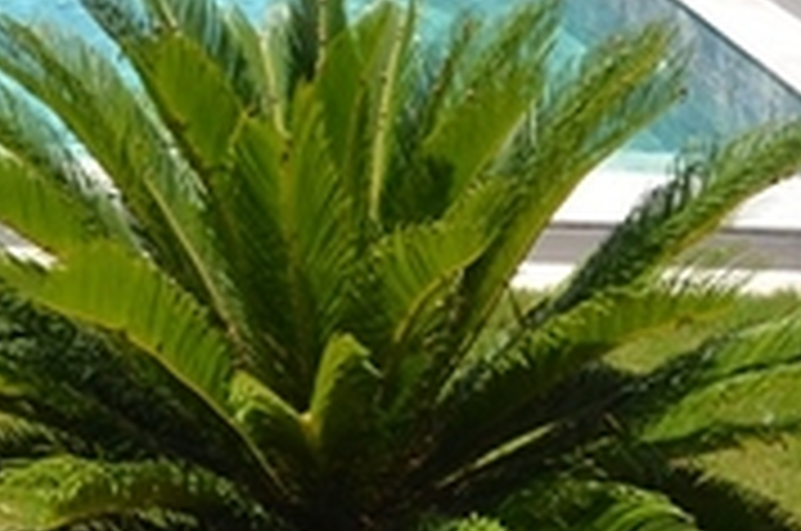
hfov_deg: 31.0
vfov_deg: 18.4
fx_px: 1355
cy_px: -364
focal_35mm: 61
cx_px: 34
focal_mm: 10
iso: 200
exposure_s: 1/320
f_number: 10
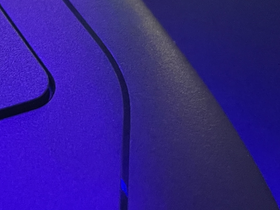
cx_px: -112
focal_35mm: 78
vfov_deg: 18.8
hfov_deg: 21.8
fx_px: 631
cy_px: 71
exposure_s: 1/30
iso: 640
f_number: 1.6
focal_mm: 4.2
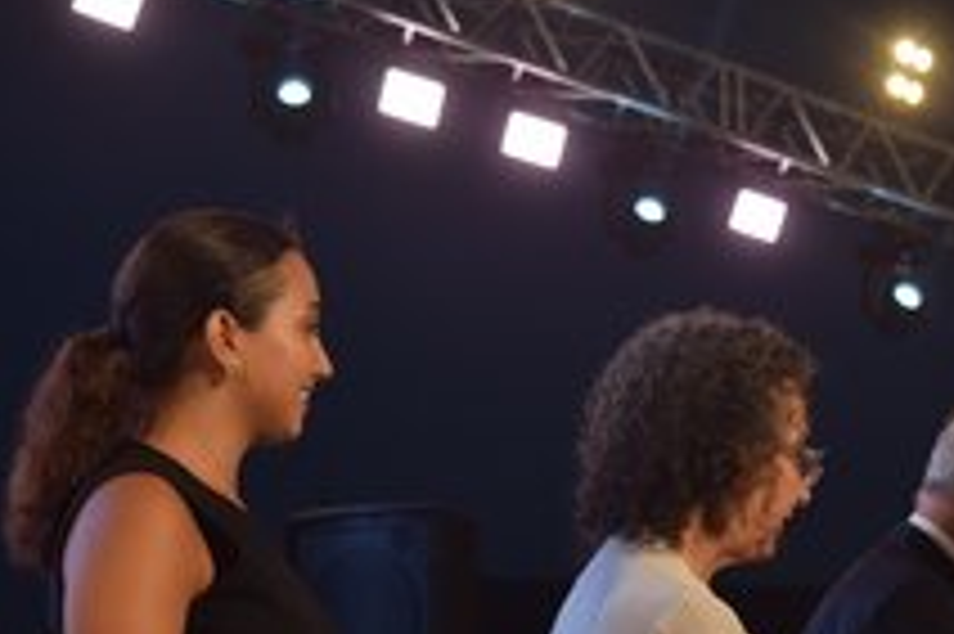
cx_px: 783
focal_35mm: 161
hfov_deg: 12.7
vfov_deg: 8.5
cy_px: 594
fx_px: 4262
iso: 400
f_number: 5.6
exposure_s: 1/125
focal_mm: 55
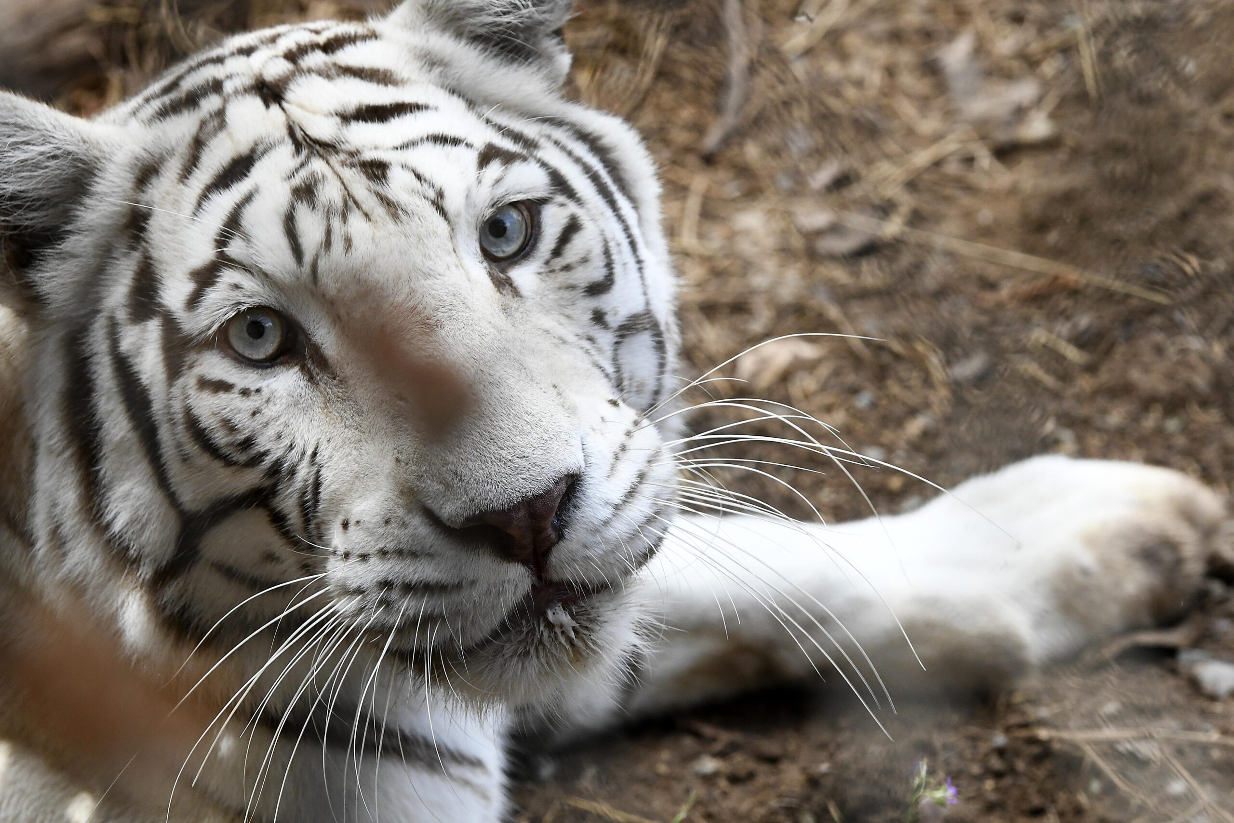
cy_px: 412
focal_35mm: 202
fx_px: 6941
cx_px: 617
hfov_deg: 10.2
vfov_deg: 6.8
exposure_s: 1/640
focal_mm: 135
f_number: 7.1
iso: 1600
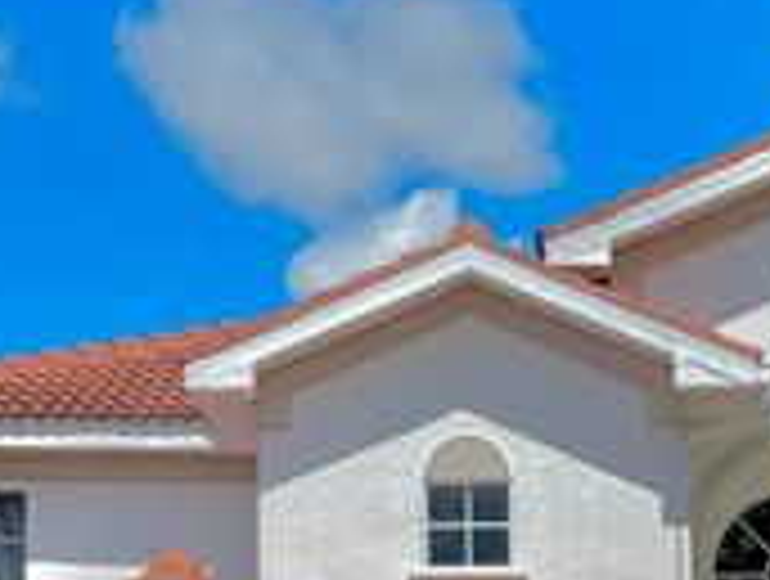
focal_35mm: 70
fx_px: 1560
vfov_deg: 19.5
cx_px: 662
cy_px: 744
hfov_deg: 26.9
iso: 80
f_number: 1.78
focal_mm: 6.76
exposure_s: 1/7937
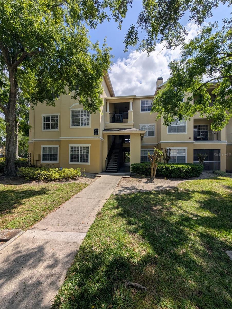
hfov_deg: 94.6
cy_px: 154
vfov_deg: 110.5
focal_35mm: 12
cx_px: 116
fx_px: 107
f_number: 1.7
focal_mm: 2.02
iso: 55
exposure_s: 1/6494
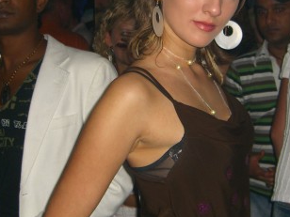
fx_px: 620
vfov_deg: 19.9
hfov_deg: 26.3
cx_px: 155
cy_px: 85
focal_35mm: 74
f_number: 2.8
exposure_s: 1/60
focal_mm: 7.9
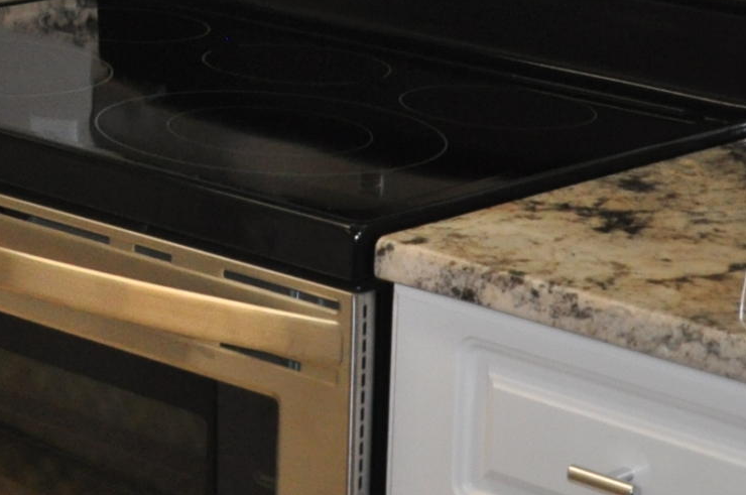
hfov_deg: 13.4
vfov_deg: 8.8
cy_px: -508
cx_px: -333
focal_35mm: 146
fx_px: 3021
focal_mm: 24
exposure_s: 1/60
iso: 800
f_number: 3.8
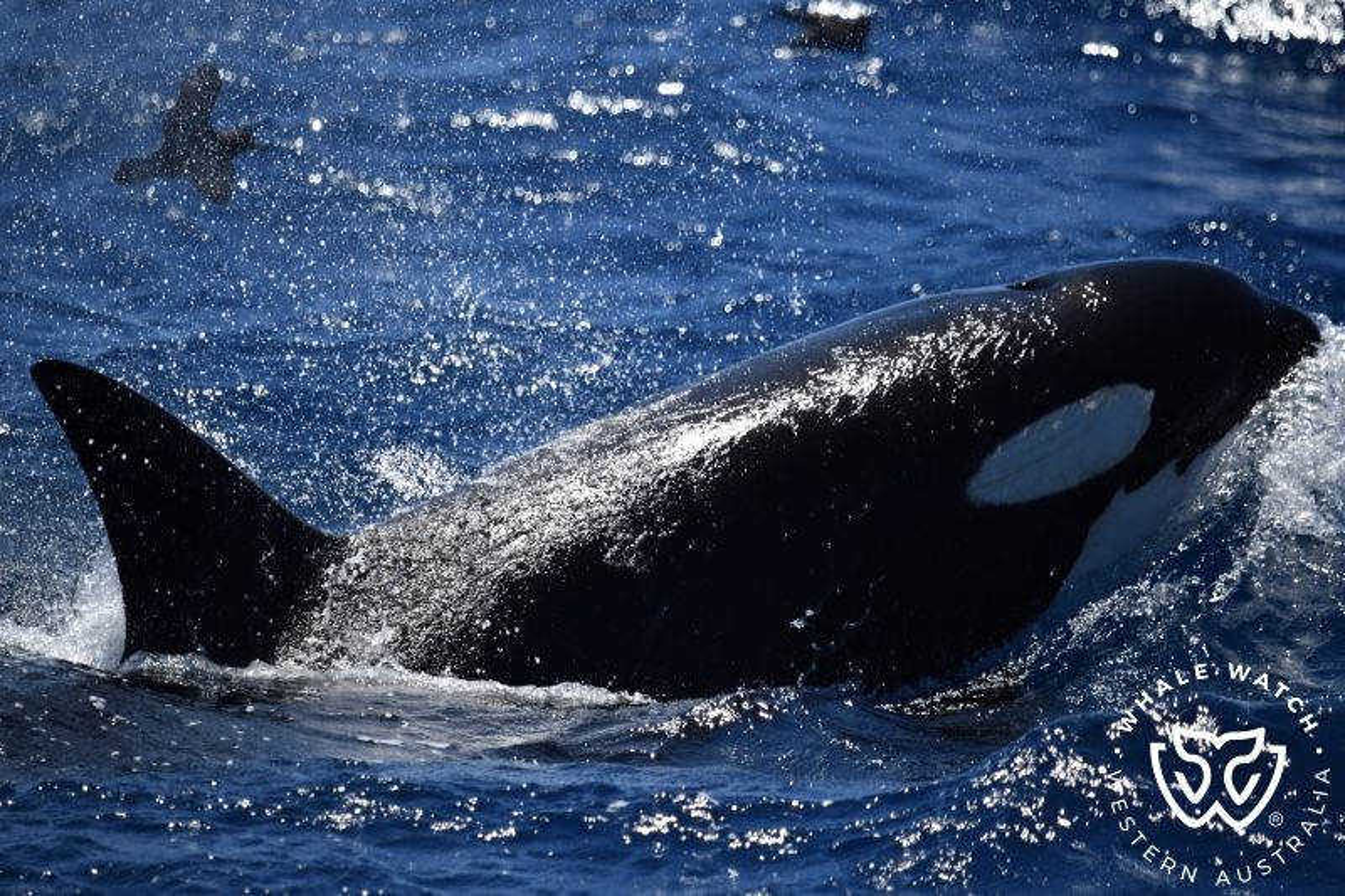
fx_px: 22411
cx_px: 672
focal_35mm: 600
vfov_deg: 2.3
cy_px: 448
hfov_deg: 3.4
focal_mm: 600
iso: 1000
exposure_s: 1/8000
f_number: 6.3
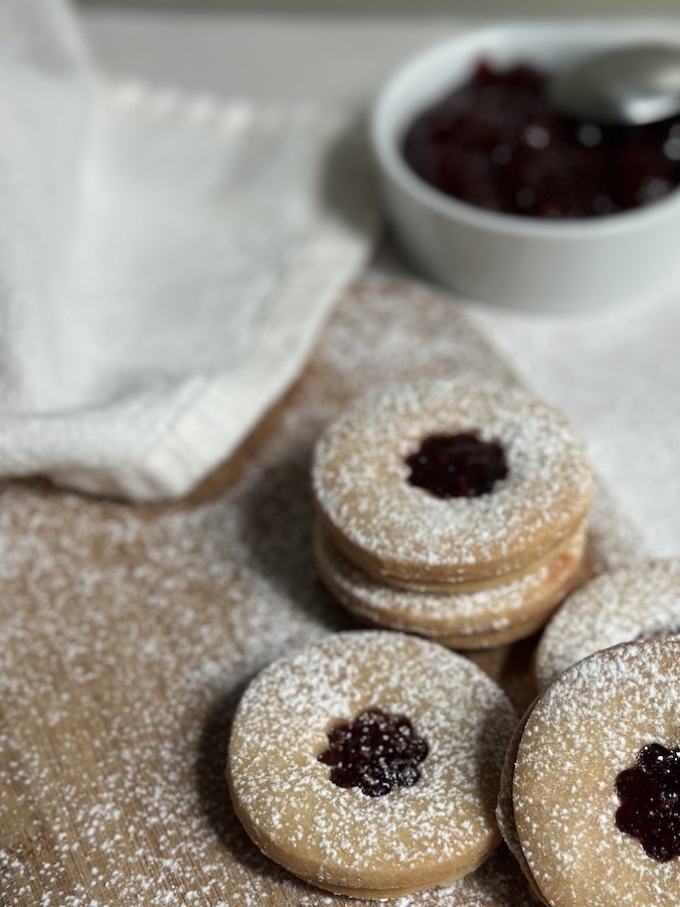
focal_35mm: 71
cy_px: 468
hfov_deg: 20.7
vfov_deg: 27.4
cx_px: 419
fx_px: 1859
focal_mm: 6.86
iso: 80
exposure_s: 1/1050
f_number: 1.78
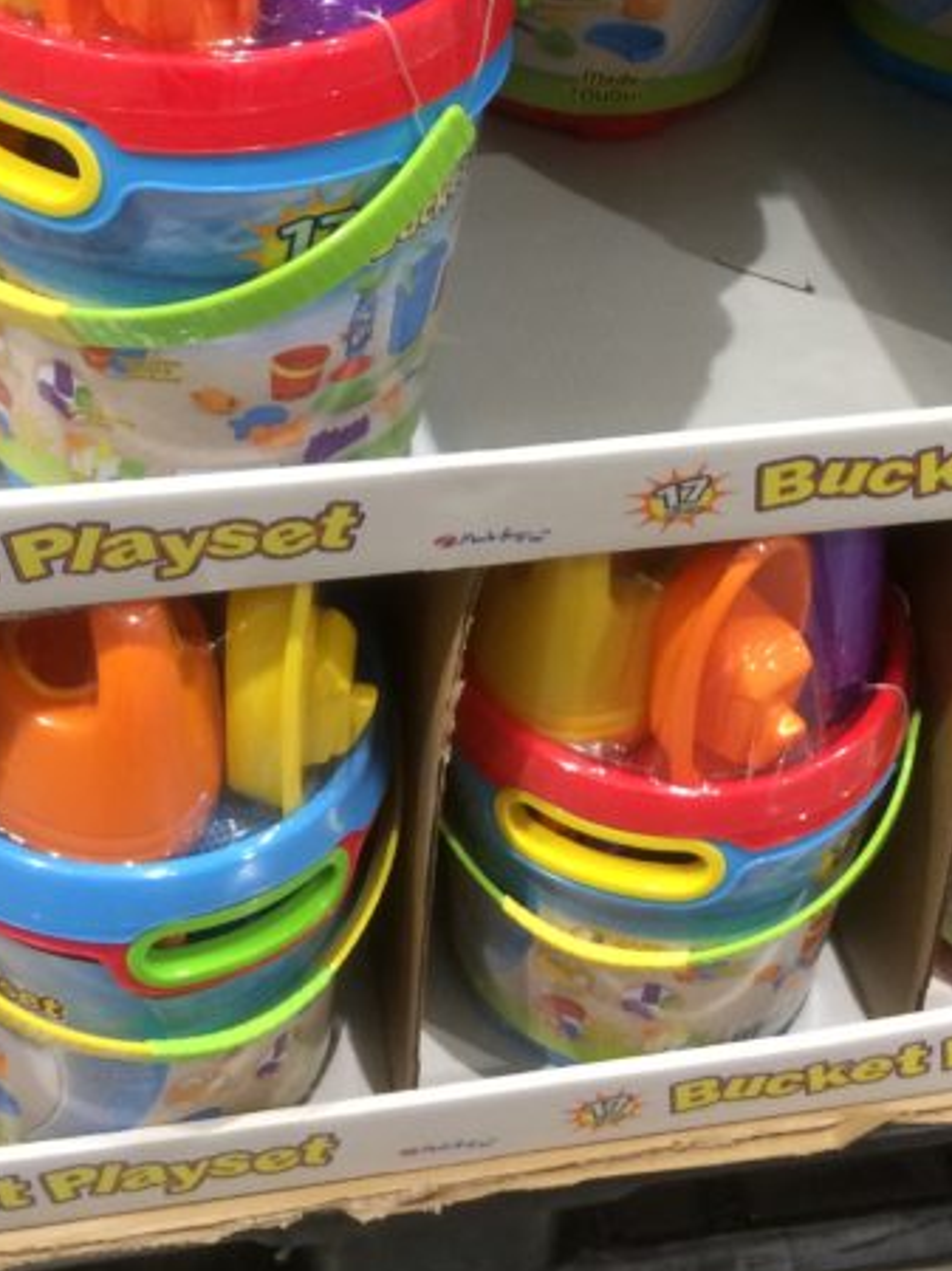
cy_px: 40
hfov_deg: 22.2
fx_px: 2422
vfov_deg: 27.9
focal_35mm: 66
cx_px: 415
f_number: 2.2
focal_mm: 4.15
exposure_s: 1/33
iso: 160
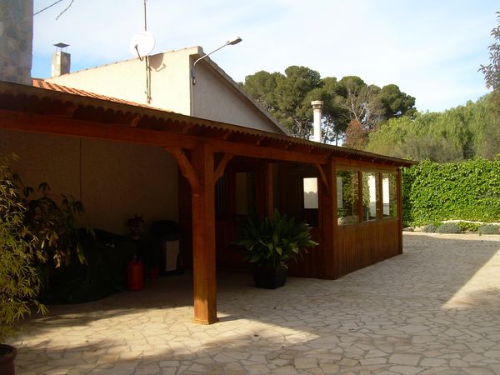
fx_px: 549
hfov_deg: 49.0
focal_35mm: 38
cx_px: 250
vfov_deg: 37.7
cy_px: 188
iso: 50
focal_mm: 6.3
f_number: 4.6
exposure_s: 1/210
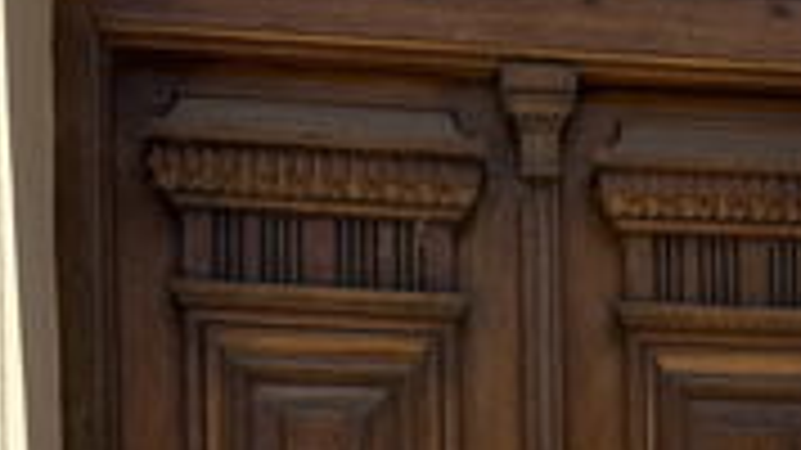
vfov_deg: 11.2
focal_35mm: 85
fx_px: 1805
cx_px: 621
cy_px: 1168
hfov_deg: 24.7
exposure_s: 1/2008
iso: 50
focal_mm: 5.7
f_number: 1.5
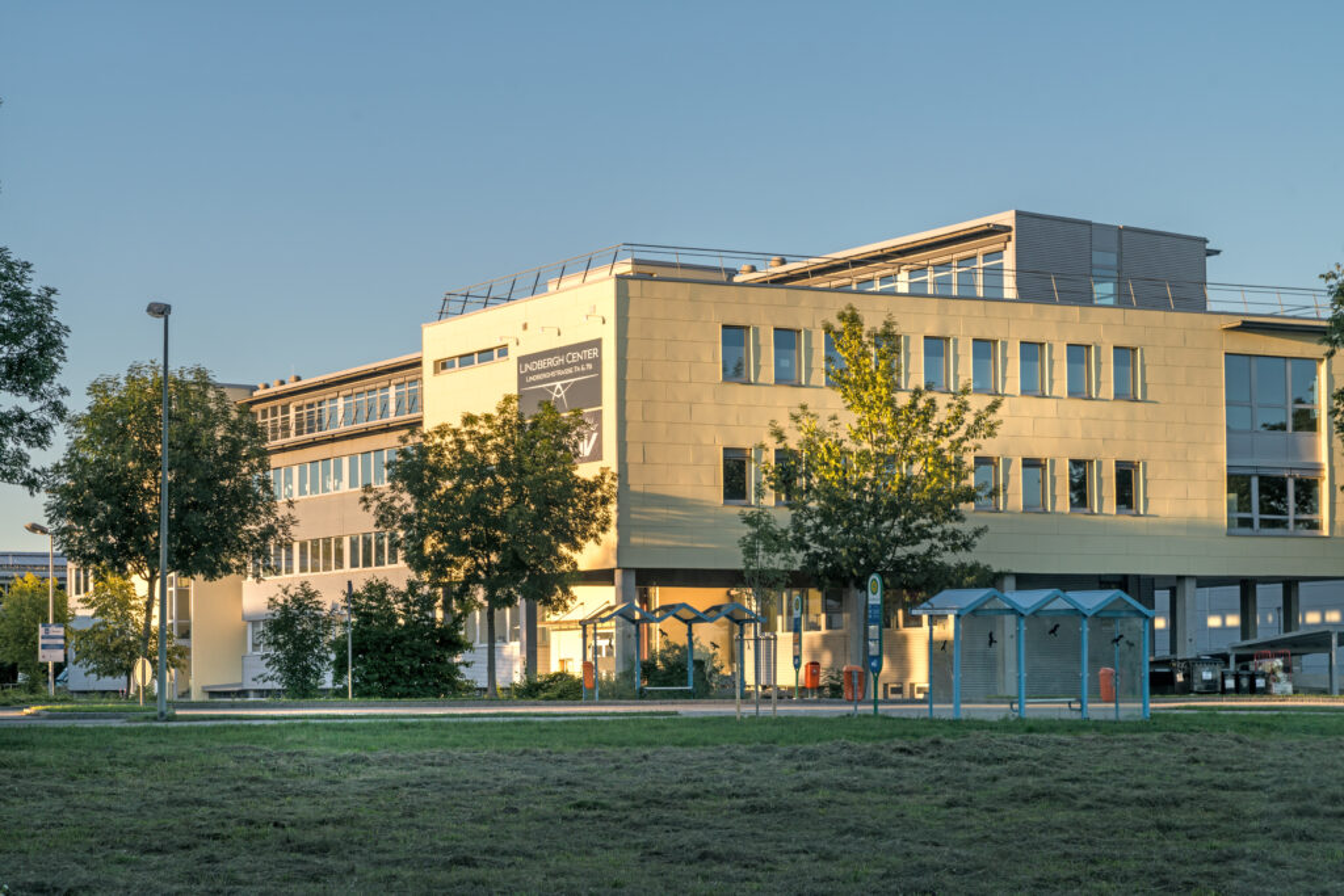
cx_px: 672
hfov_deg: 28.8
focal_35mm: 70
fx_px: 2614
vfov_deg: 19.5
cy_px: 448
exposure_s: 1/80
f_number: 10
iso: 125
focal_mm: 70
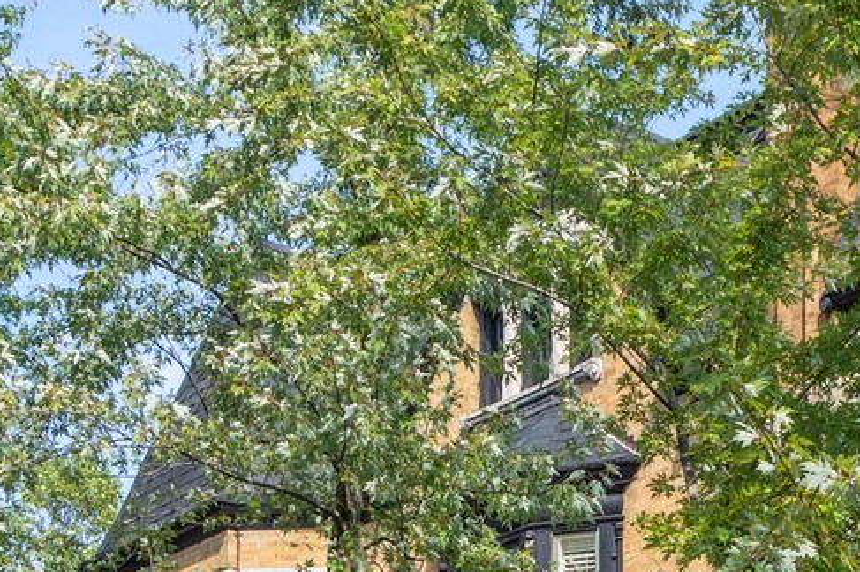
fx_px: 3103
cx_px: 891
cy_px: 538
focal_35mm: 130
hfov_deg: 15.4
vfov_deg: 10.5
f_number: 8
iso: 200
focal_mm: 26
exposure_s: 1/400
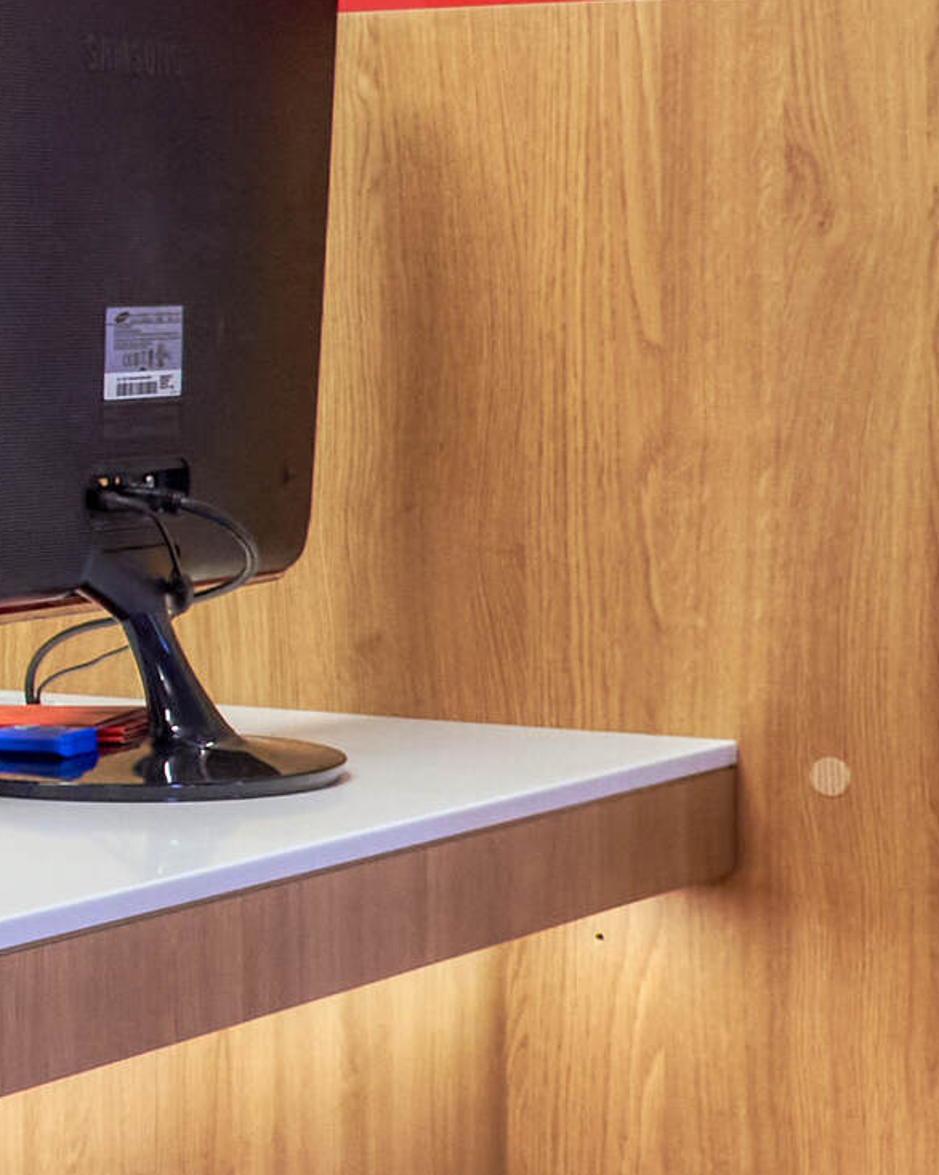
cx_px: -1242
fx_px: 4275
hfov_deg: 10.8
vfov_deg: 15.6
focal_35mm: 123
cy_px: 313
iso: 900
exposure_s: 1/30
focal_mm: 24
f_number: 8
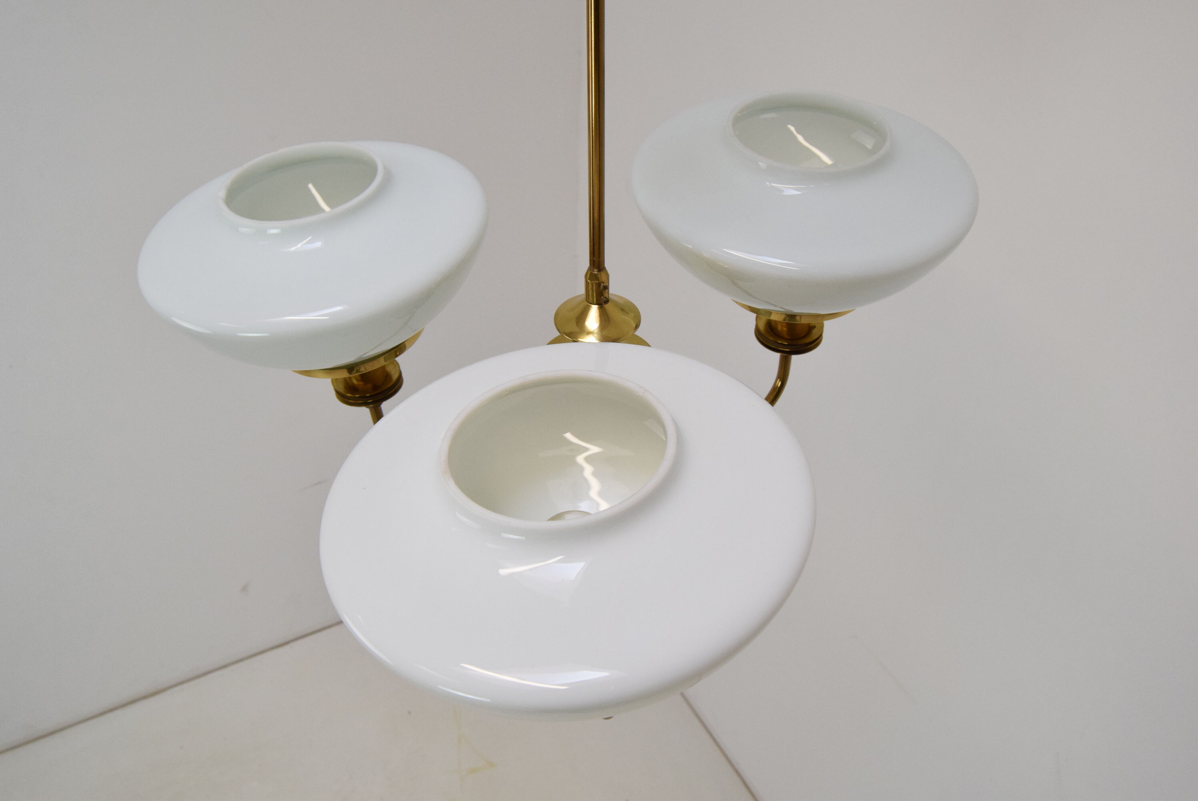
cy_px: 400
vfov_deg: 43.7
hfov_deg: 61.9
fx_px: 999
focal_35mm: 30
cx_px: 599
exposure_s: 1/320
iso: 1600
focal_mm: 20
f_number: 9
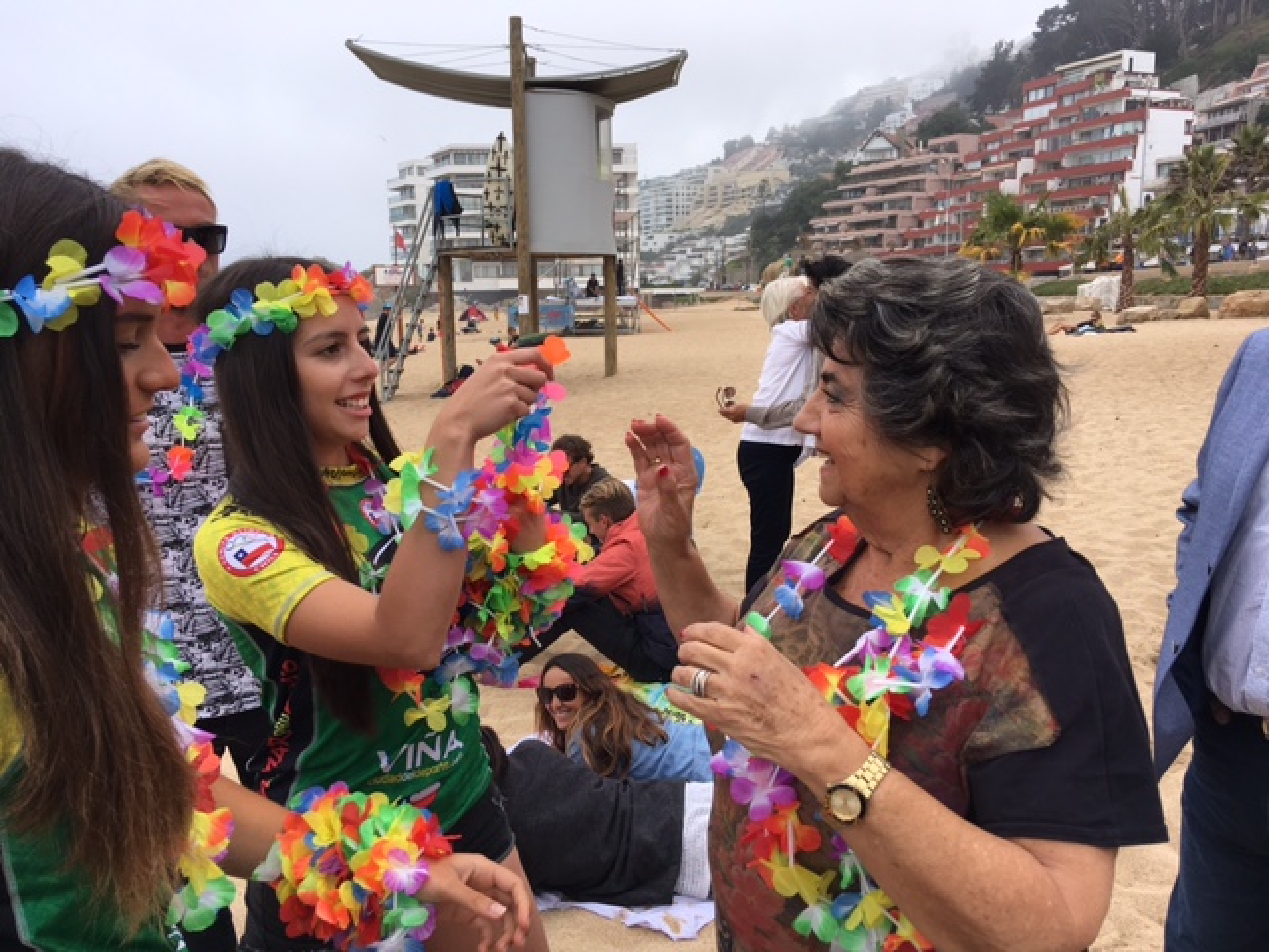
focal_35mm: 29
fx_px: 1063
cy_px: 476
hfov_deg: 61.7
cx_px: 634
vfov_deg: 48.2
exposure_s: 1/1261
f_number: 2.2
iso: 25
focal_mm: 4.15
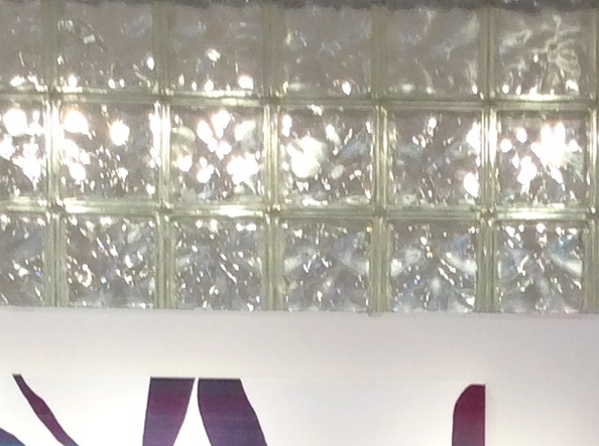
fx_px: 2400
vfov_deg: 10.2
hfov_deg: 14.1
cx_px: 503
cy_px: 742
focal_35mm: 139
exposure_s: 1/24
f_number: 2.4
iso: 32
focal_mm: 3.3
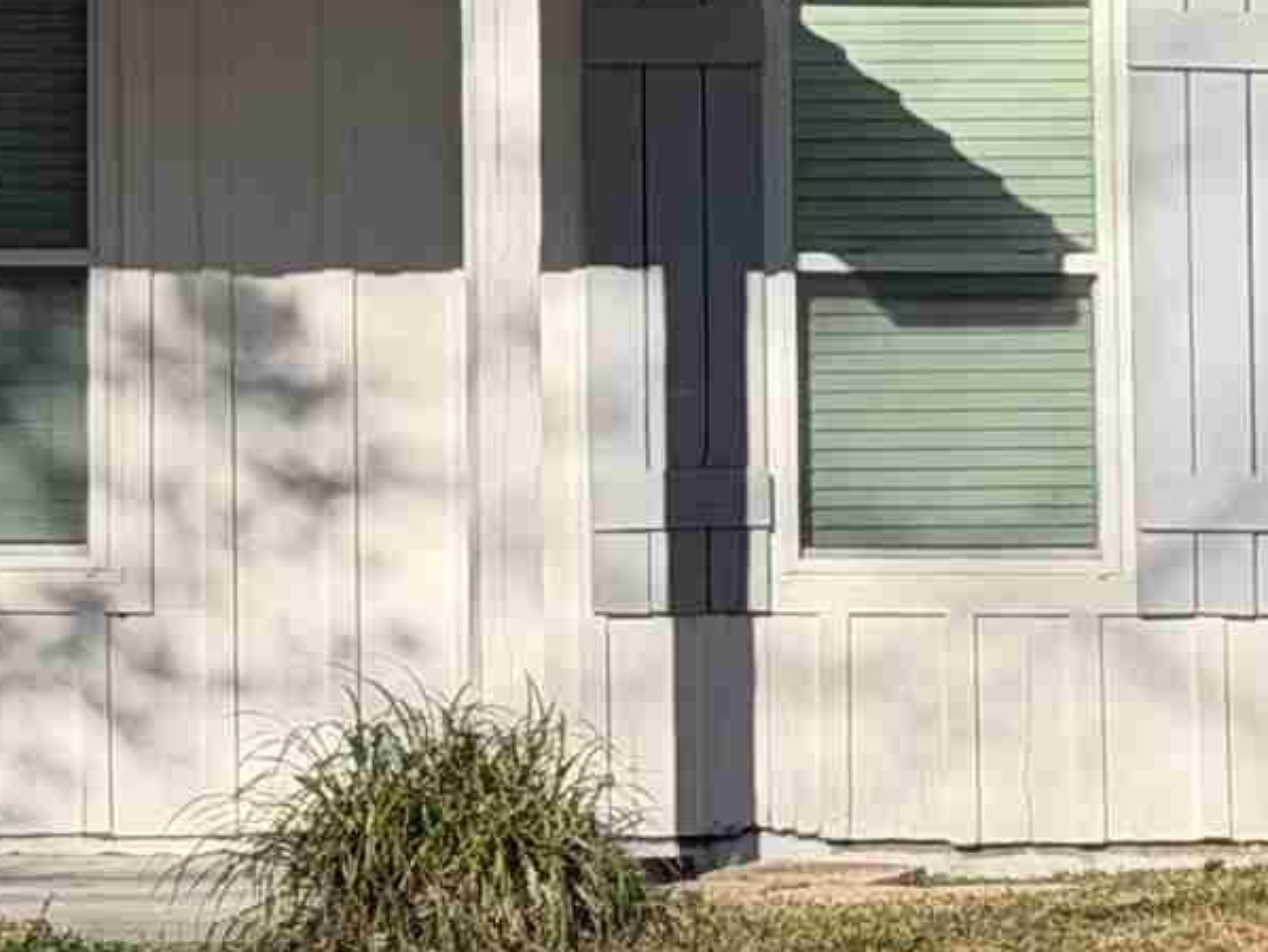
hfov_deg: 7.9
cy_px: -381
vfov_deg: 6.0
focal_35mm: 246
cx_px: -777
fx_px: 9017
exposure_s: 1/3378
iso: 64
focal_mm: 6.76
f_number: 1.78
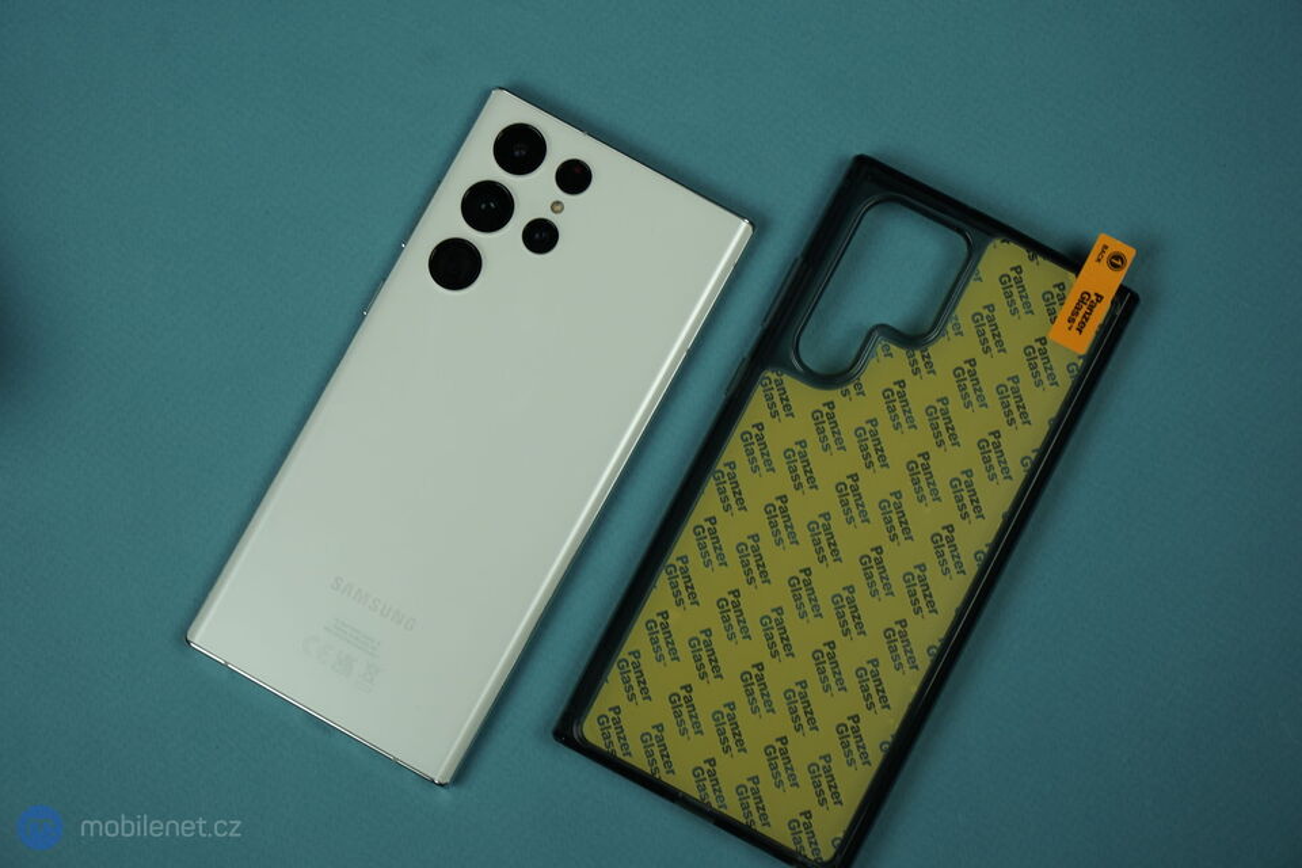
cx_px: 651
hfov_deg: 31.0
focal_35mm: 65
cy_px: 434
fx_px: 2351
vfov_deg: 20.9
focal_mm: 65
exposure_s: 1/200
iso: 500
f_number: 6.3
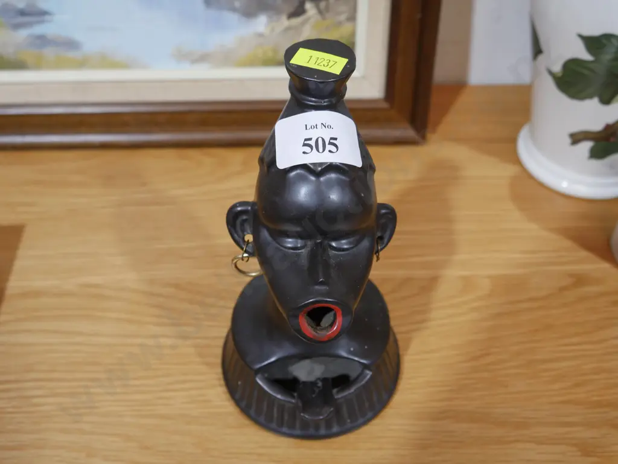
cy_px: 232
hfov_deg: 46.8
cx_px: 309
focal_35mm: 40
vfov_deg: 36.0
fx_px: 714
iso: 500
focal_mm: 20
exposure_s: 1/60
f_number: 4.4
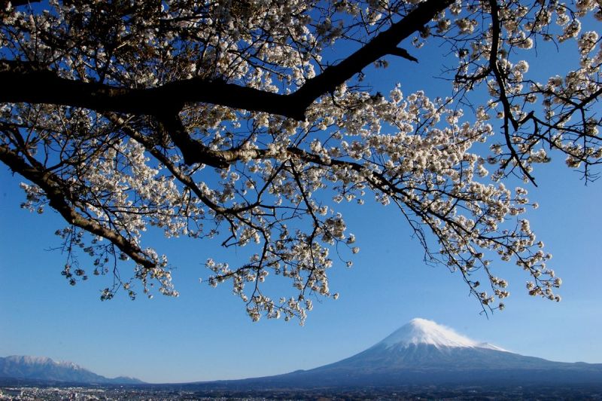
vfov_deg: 50.3
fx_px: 426
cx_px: 301
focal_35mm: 26
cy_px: 200
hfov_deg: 70.5
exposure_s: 1/250
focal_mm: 17
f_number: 19
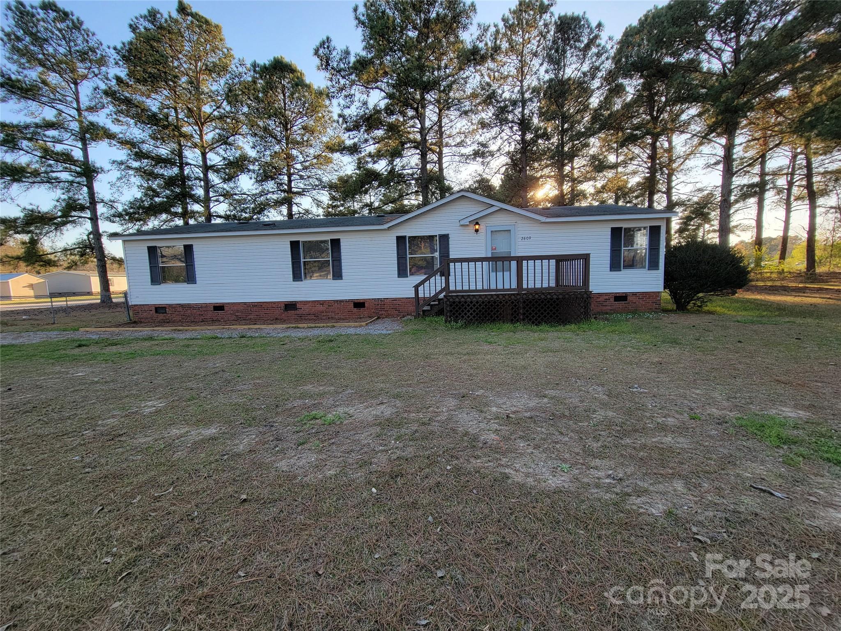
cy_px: 316
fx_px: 316
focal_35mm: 13
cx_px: 420
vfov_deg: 89.9
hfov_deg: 106.2
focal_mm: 2.2
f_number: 2.2
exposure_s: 1/250
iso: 50
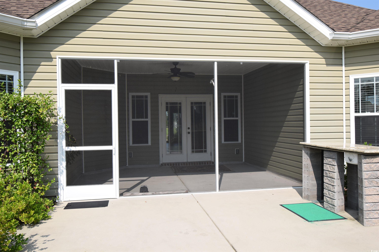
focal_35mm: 30
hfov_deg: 61.9
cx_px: 190
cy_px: 126
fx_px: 316
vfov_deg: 43.6
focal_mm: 20
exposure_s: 1/400
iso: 200
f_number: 10
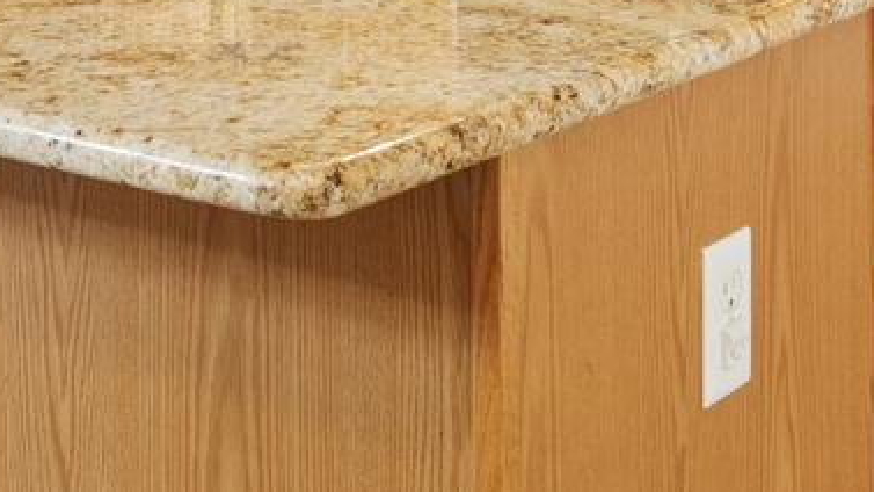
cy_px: -528
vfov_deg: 11.7
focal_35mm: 91
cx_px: 341
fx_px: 2109
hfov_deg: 23.4
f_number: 8
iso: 800
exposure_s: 1/4
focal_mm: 16
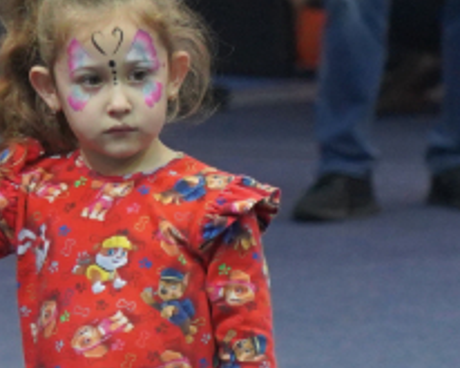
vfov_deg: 2.5
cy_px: -72
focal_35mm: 623
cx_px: -779
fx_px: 8486
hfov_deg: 3.1
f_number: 4
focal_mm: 105
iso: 4000
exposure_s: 1/160
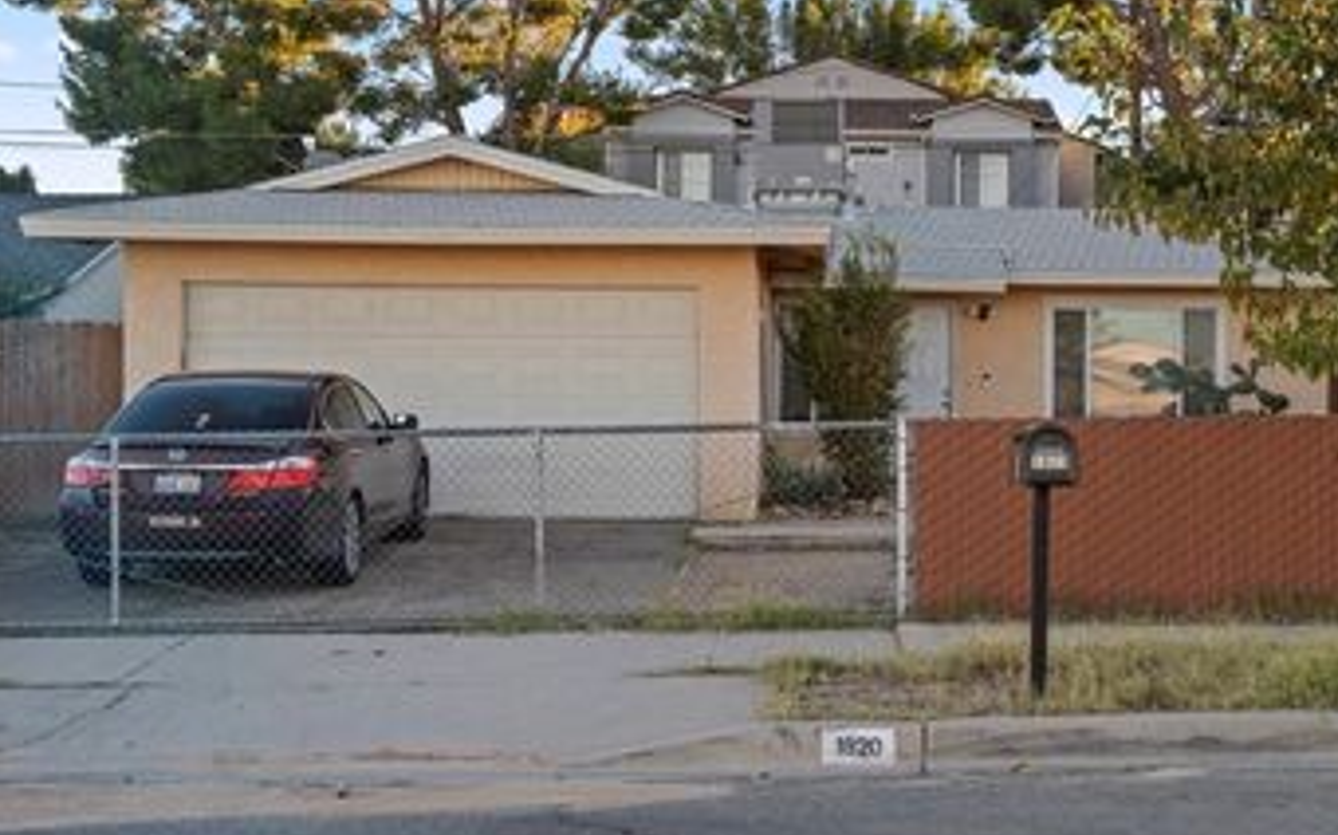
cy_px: 293
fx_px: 1968
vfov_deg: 23.8
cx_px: 850
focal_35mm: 54
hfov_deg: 37.3
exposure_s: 1/30
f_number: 9
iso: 400
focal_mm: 36
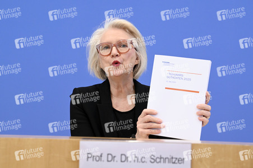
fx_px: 646
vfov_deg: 14.8
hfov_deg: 22.2
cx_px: 126
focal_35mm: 92
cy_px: 84
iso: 4000
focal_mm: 92
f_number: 5.6
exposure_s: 1/640
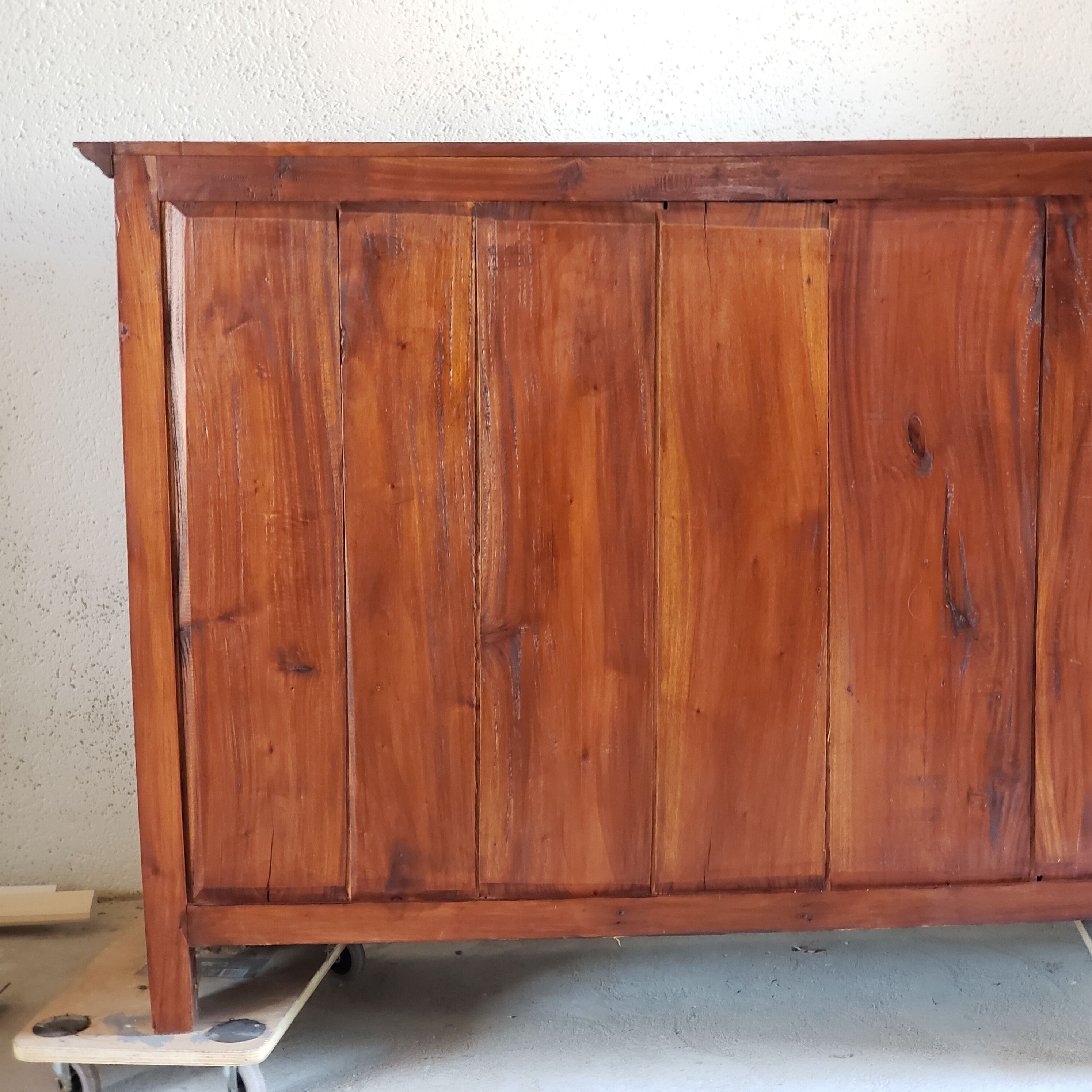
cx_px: 730
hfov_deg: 27.5
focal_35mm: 62
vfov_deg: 27.7
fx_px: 2213
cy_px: 542
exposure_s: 1/15
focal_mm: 6
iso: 160
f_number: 2.4
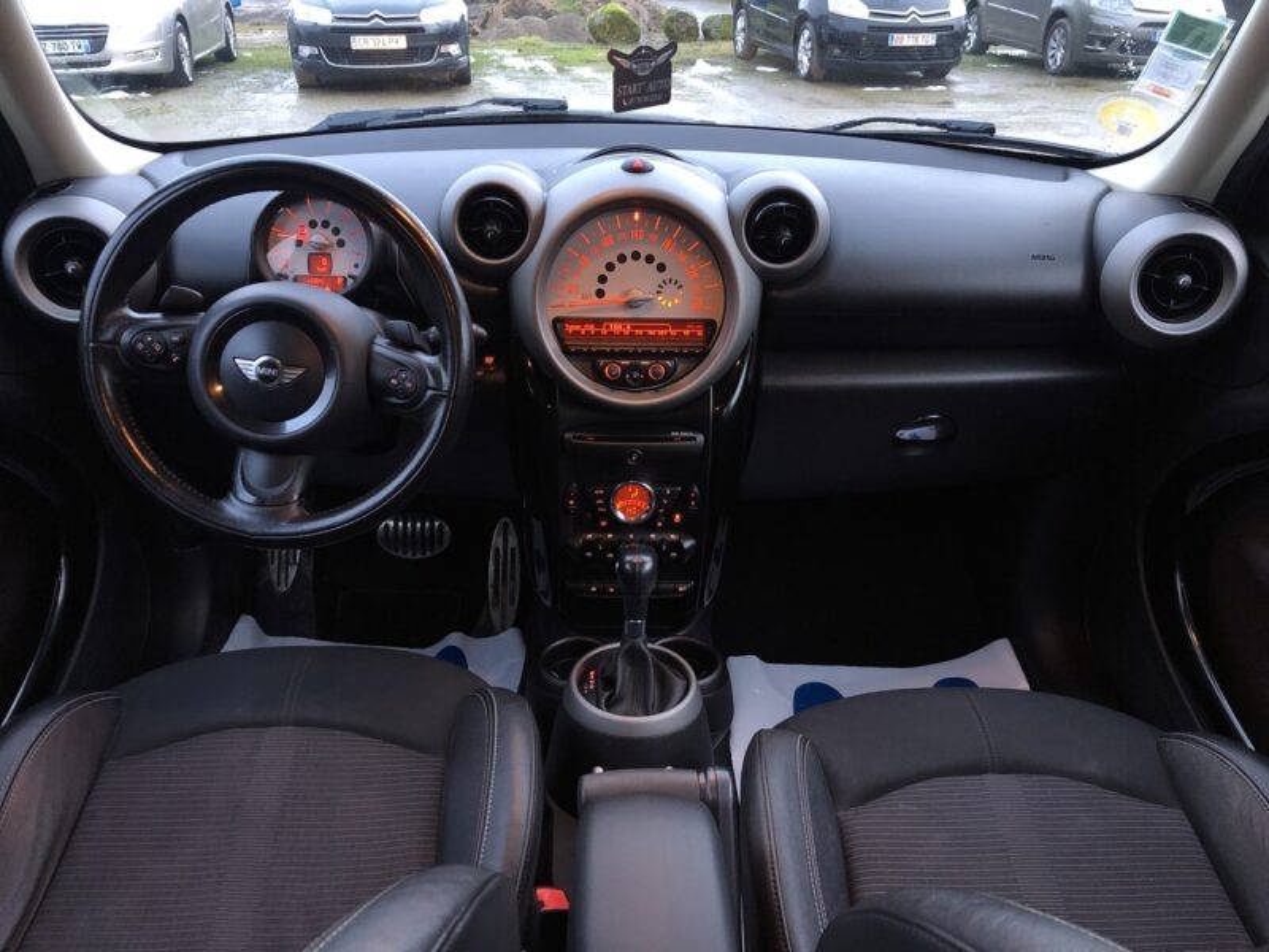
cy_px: 476
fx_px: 1026
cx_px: 634
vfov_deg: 49.7
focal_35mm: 28
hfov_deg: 63.4
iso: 80
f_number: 1.8
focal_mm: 4
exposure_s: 1/16
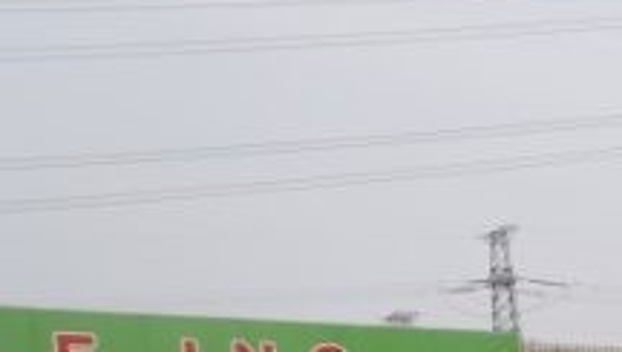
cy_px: 948
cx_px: 1313
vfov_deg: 8.9
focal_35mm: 119
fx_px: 1965
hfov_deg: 14.4
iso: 100
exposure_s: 1/200
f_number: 8
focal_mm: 16
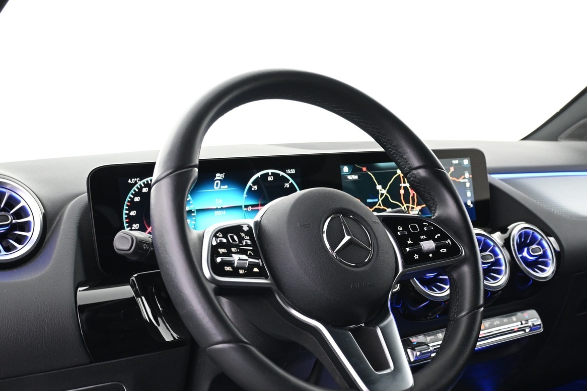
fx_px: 815
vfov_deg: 26.9
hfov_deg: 39.6
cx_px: 297
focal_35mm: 50
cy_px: 243
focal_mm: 24
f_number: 4.2
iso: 1600
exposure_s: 1/13
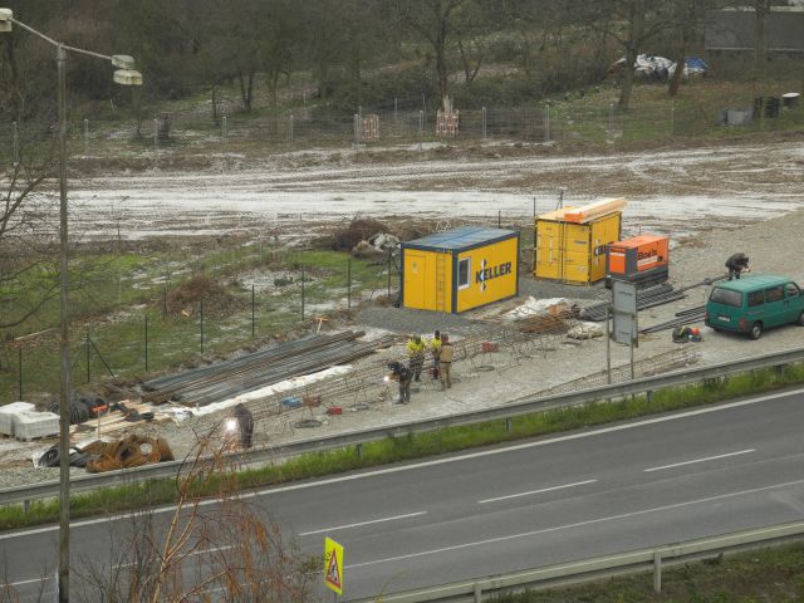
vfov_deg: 11.0
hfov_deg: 14.6
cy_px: 302
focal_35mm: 135
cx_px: 402
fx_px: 3136
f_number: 5
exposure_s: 1/42.8
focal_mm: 28.9
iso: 100
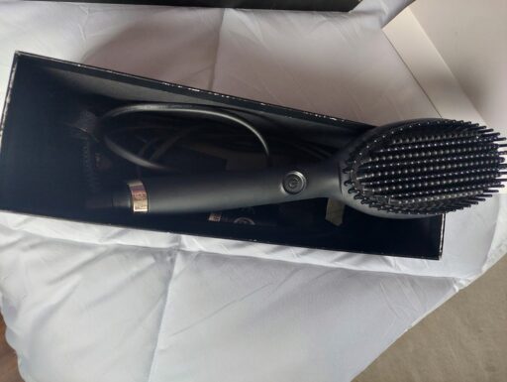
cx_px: 254
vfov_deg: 56.9
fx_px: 352
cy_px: 191
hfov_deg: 71.5
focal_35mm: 24
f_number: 1.8
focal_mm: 5.23
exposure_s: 1/50
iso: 400
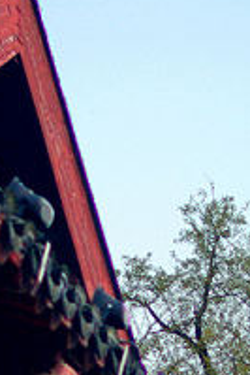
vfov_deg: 11.1
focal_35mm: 182
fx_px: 1892
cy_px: 450
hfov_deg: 7.6
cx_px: 87
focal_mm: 31
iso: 200
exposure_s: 1/50
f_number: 2
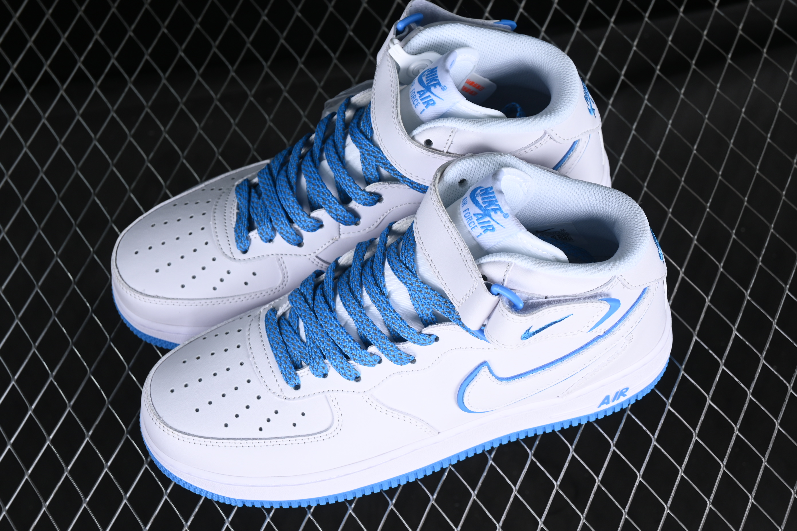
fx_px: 1660
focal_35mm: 75
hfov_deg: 27.0
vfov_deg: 18.2
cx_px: 398
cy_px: 266
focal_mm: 50
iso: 160
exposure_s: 1/80
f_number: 7.1
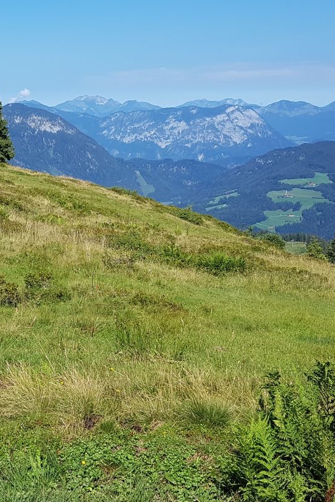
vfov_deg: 37.2
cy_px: 182
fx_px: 740
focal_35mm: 53
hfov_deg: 25.0
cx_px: 55
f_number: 1.7
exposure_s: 1/2264
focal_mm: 4.2
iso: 50
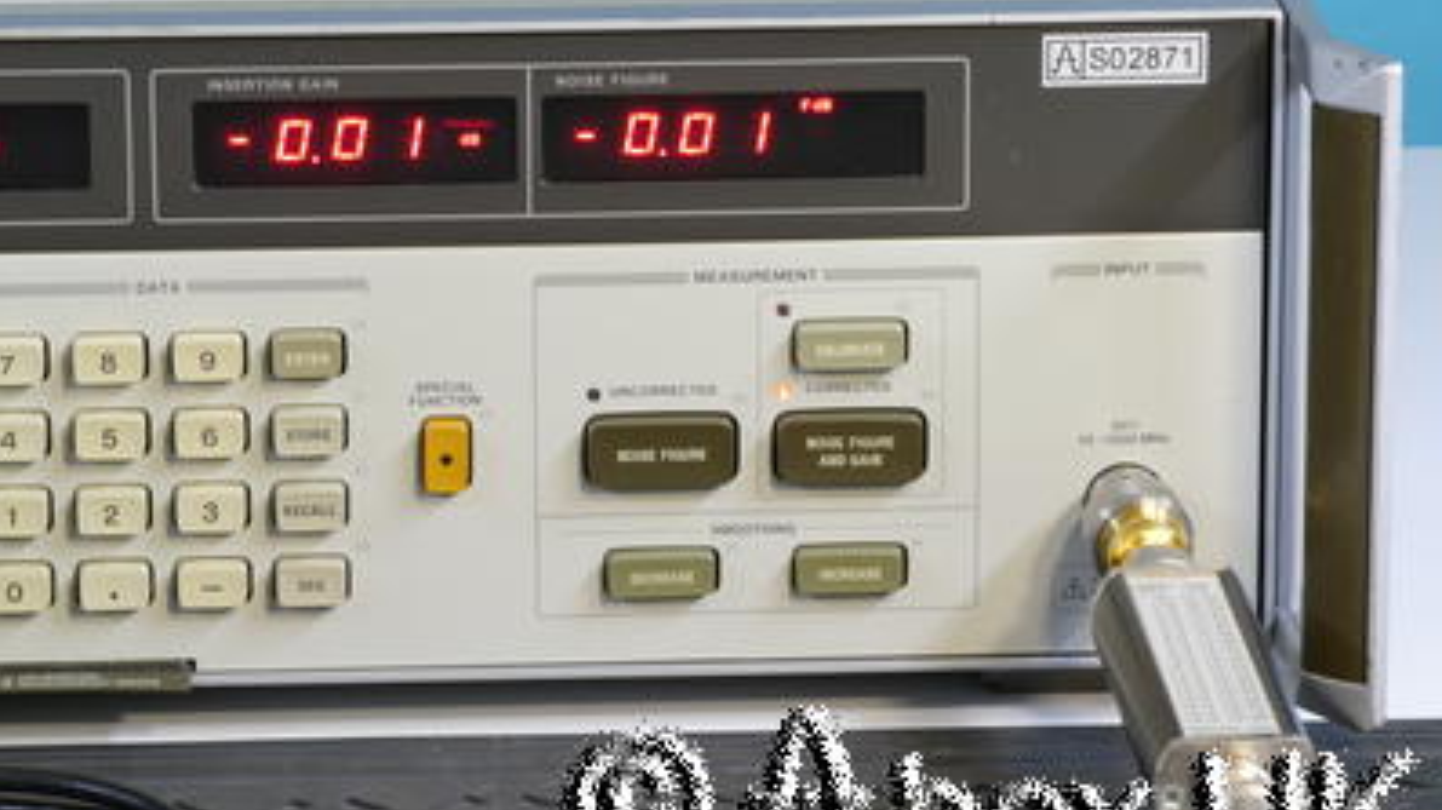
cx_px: 719
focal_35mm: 213
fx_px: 8142
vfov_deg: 5.7
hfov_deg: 10.1
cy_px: 367
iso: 400
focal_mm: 97
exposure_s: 1.3
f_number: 16
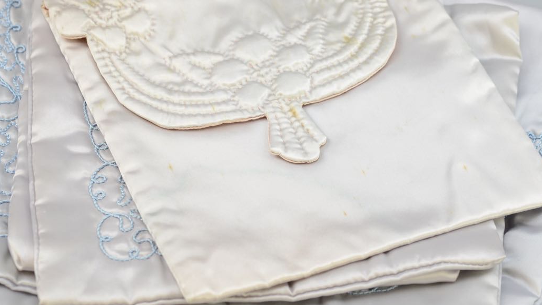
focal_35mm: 117
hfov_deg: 18.3
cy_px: 114
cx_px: 277
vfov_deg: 10.4
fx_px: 1682
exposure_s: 1/125
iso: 500
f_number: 5.6
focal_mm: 60
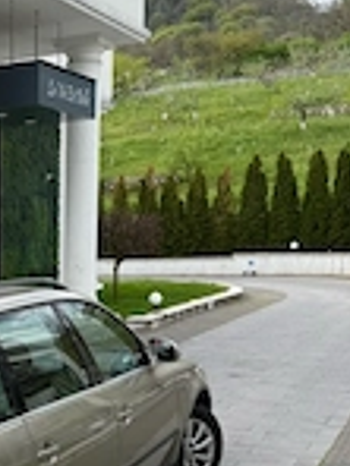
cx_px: -85
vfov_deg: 28.7
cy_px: 416
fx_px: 876
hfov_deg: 20.9
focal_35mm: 65
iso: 100
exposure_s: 1/1855
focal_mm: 6.76
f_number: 1.78
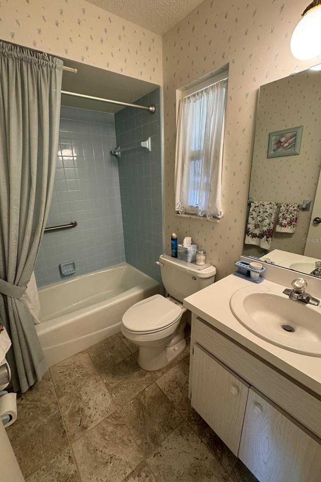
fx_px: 201
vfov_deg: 100.4
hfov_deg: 77.2
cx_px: 146
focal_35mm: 15
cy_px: 240
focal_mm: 2.22
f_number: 2.2
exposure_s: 1/60
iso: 250
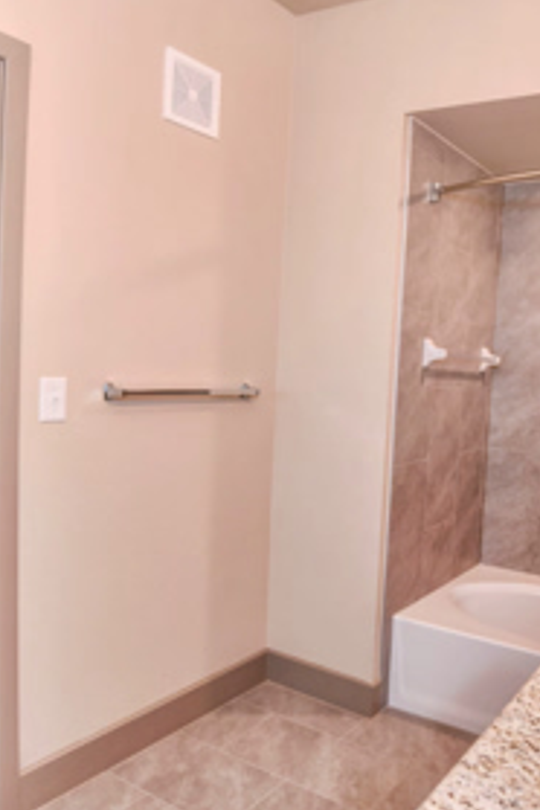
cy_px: 409
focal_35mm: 29
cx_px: 412
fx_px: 652
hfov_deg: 43.4
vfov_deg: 63.7
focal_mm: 18
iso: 800
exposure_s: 1/100
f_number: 5
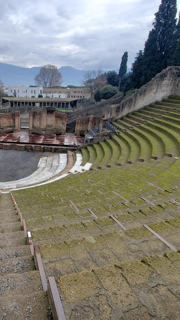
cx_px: 23
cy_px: 161
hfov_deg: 52.3
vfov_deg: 89.6
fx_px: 161
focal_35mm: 19
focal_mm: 1.8
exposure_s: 1/369
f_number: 2.2
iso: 50
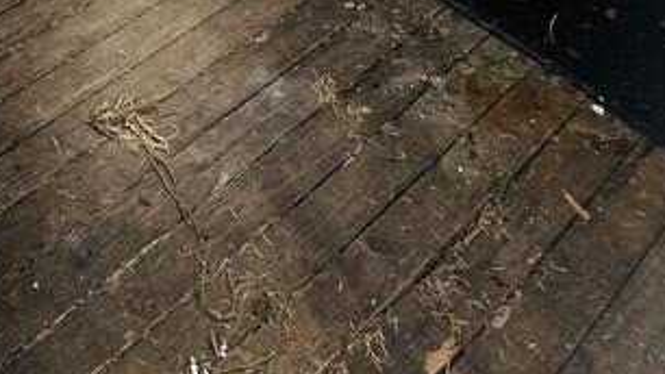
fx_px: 899
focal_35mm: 51
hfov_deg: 38.3
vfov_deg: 15.8
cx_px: 89
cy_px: -454
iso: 40
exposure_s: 1/193
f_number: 2.2
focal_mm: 2.22
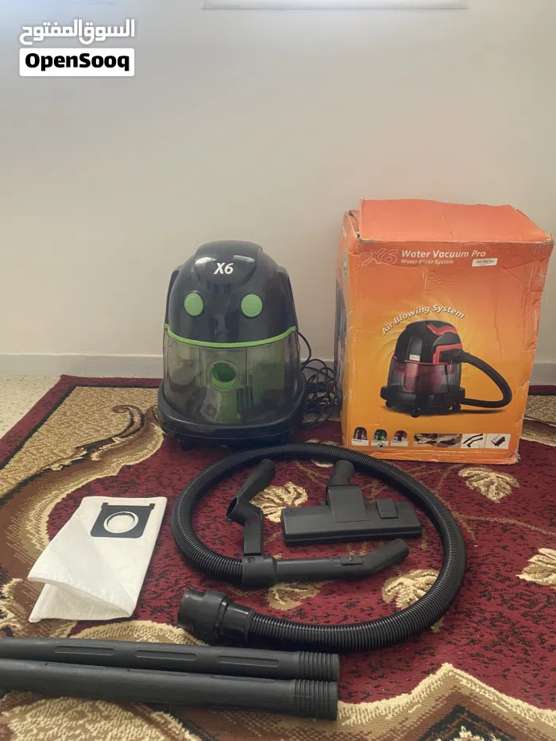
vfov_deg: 67.3
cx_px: 278
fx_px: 557
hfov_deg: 53.1
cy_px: 370
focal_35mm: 26
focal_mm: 4.25
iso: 125
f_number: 1.8
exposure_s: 1/91
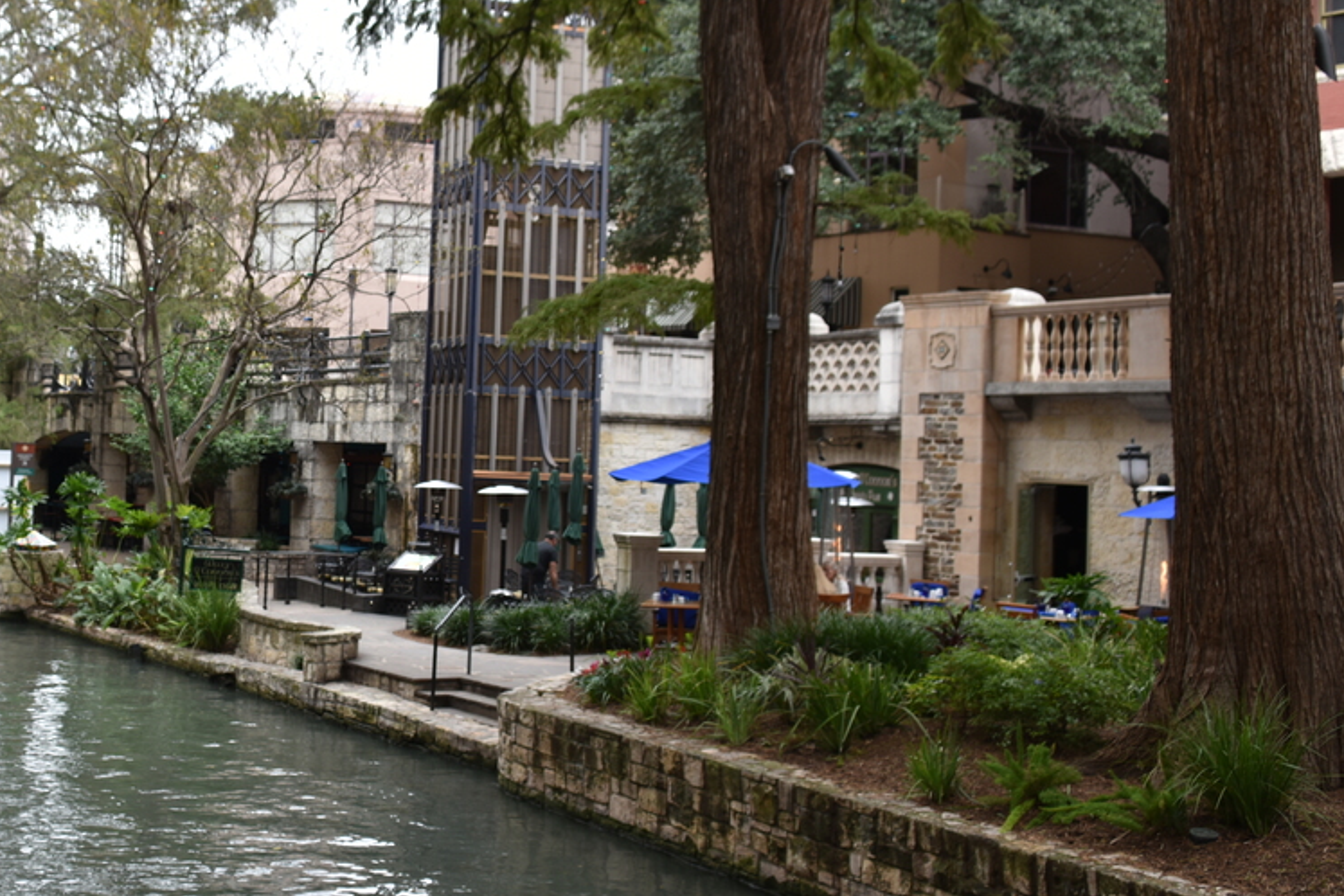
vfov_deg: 28.0
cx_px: 340
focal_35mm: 48
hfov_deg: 40.0
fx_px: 1792
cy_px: 354
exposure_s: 1/100
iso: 100
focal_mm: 28
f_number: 5
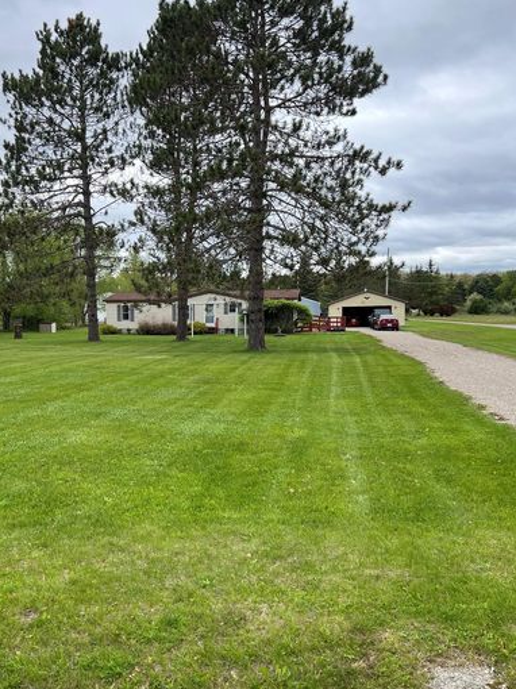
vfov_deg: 54.0
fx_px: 676
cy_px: 361
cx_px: 207
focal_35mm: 34
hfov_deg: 41.6
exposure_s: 1/1488
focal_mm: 5.7
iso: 50
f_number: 1.5
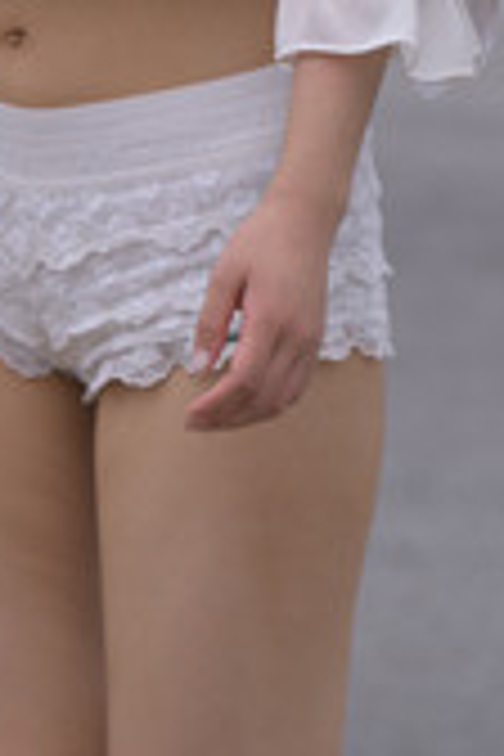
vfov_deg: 4.5
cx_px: 184
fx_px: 9575
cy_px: -144
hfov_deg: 3.0
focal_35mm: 456
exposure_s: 1/1000
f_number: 4
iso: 125
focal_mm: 160
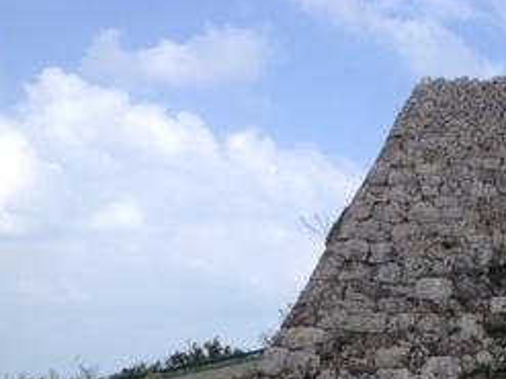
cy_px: 363
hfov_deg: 27.7
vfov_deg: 21.0
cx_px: 442
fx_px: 994
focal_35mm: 68
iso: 50
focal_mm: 4.28
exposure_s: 1/1623
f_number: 2.4
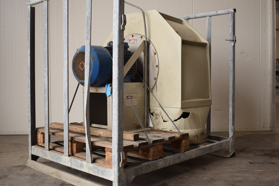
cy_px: 87
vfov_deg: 32.6
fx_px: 318
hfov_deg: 47.4
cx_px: 140
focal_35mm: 41
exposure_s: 1/100
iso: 400
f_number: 5
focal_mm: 24
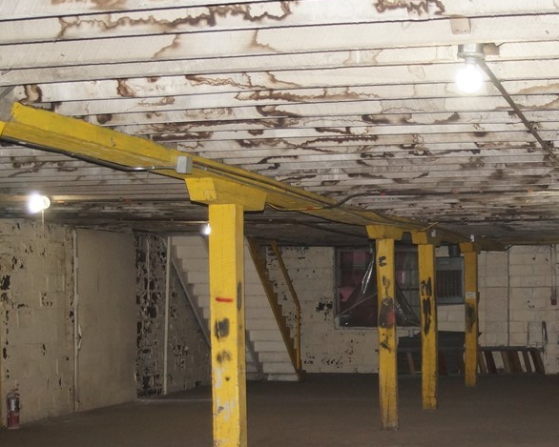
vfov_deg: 20.8
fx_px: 1208
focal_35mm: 73
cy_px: 334
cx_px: 449
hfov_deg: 25.6
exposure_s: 1/60
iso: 800
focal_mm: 28
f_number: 3.5
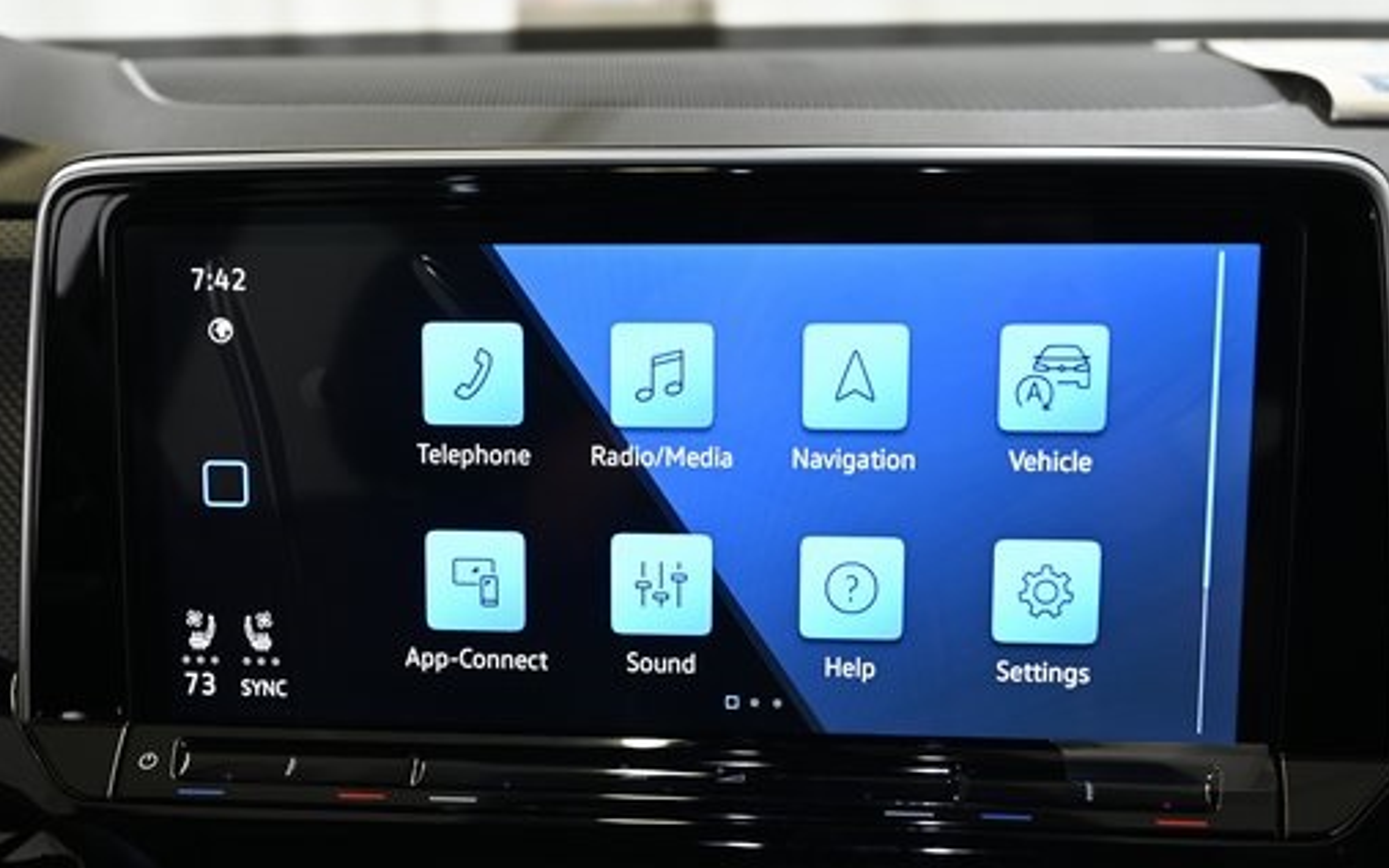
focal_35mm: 45
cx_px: 699
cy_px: 575
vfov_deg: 28.4
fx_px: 1704
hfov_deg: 44.4
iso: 640
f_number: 5
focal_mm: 35
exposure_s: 1/30
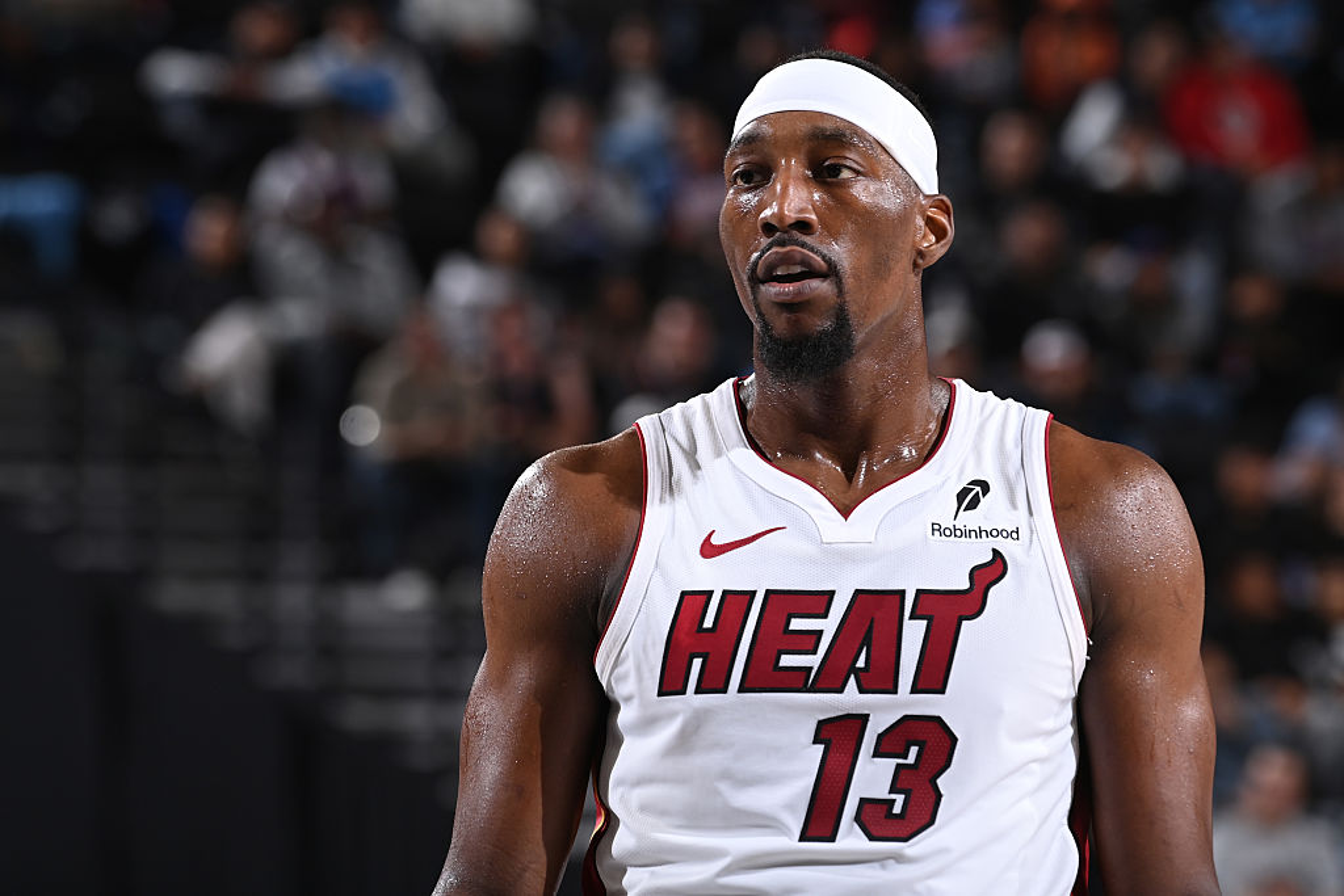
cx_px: 672
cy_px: 448
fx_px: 11574
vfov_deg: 4.4
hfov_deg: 6.6
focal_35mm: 310
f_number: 7.1
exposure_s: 1/250
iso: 320
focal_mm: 310
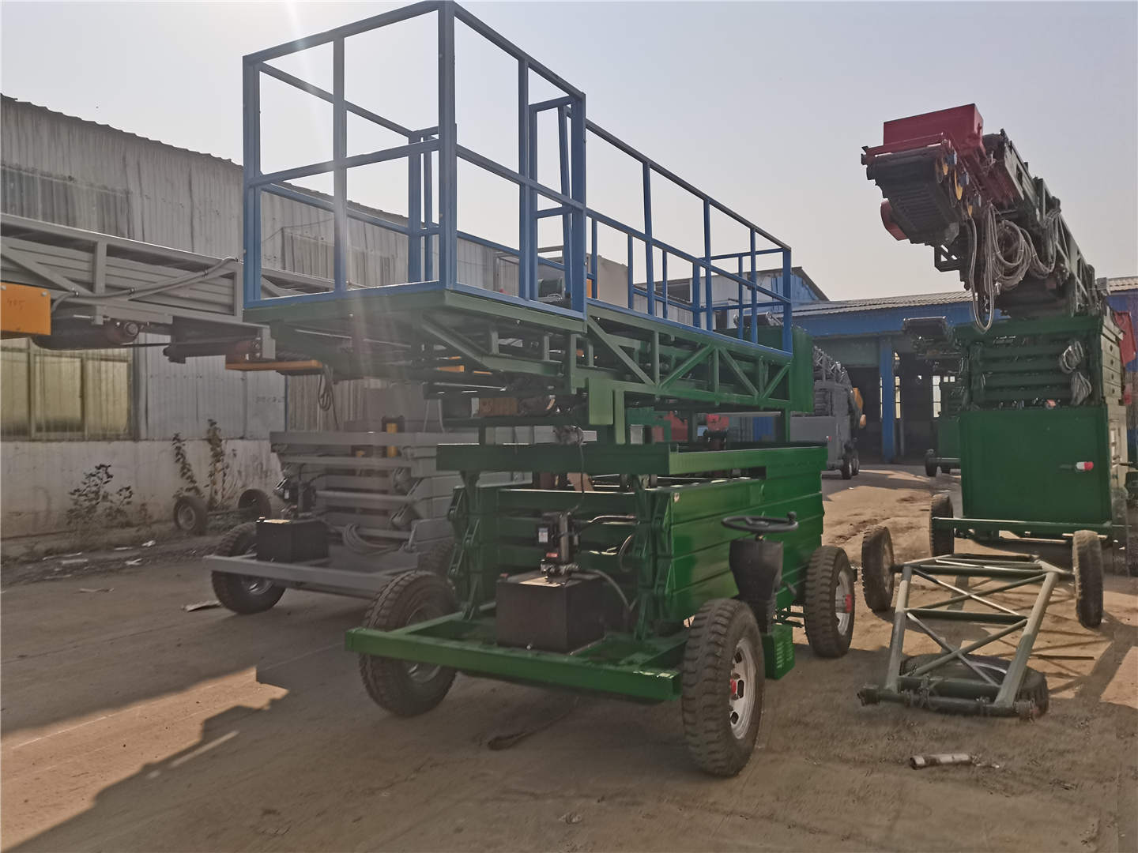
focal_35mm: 26
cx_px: 569
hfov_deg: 67.3
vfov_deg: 53.1
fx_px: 855
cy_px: 426
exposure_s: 1/2222
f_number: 1.8
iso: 50
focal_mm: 5.58
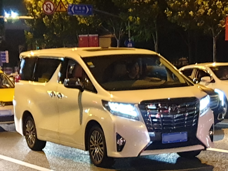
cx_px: 114
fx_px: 171
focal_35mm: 26
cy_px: 86
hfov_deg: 67.3
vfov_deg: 53.1
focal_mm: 4.3
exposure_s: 1/50
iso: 800
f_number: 1.5
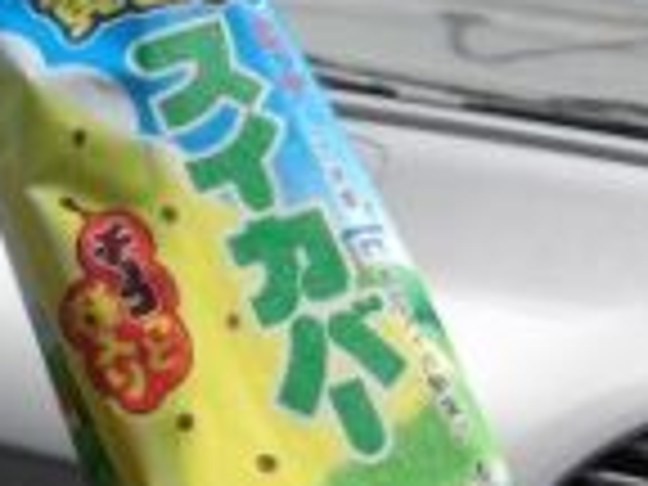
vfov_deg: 20.3
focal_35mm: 72
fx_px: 1348
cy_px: 146
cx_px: 56
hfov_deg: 26.1
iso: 100
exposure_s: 1/640
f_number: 2.8
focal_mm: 4.7
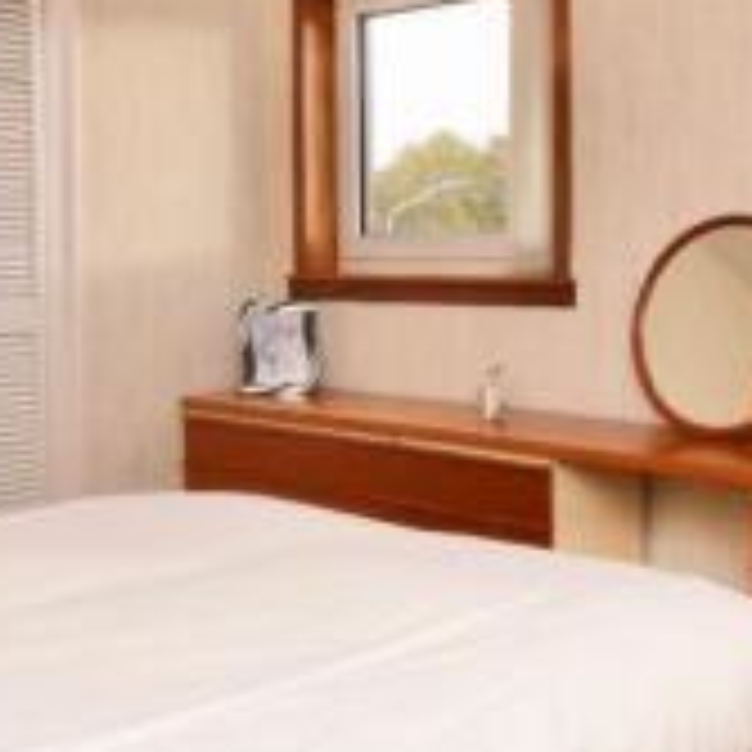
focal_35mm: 50
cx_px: 619
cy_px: 290
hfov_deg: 32.9
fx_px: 1229
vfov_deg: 33.9
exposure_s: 1/100
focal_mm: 10
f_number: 10
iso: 800
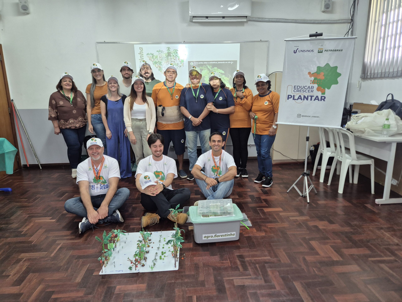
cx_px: 201
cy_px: 151
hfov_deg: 73.9
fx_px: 267
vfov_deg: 58.9
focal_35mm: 23
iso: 400
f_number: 1.8
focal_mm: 5.4
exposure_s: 1/120
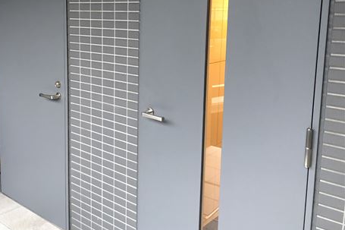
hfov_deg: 46.3
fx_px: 393
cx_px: 103
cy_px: 66
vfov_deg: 32.2
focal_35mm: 41
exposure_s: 1/17
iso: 80
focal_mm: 3.99
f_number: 1.8
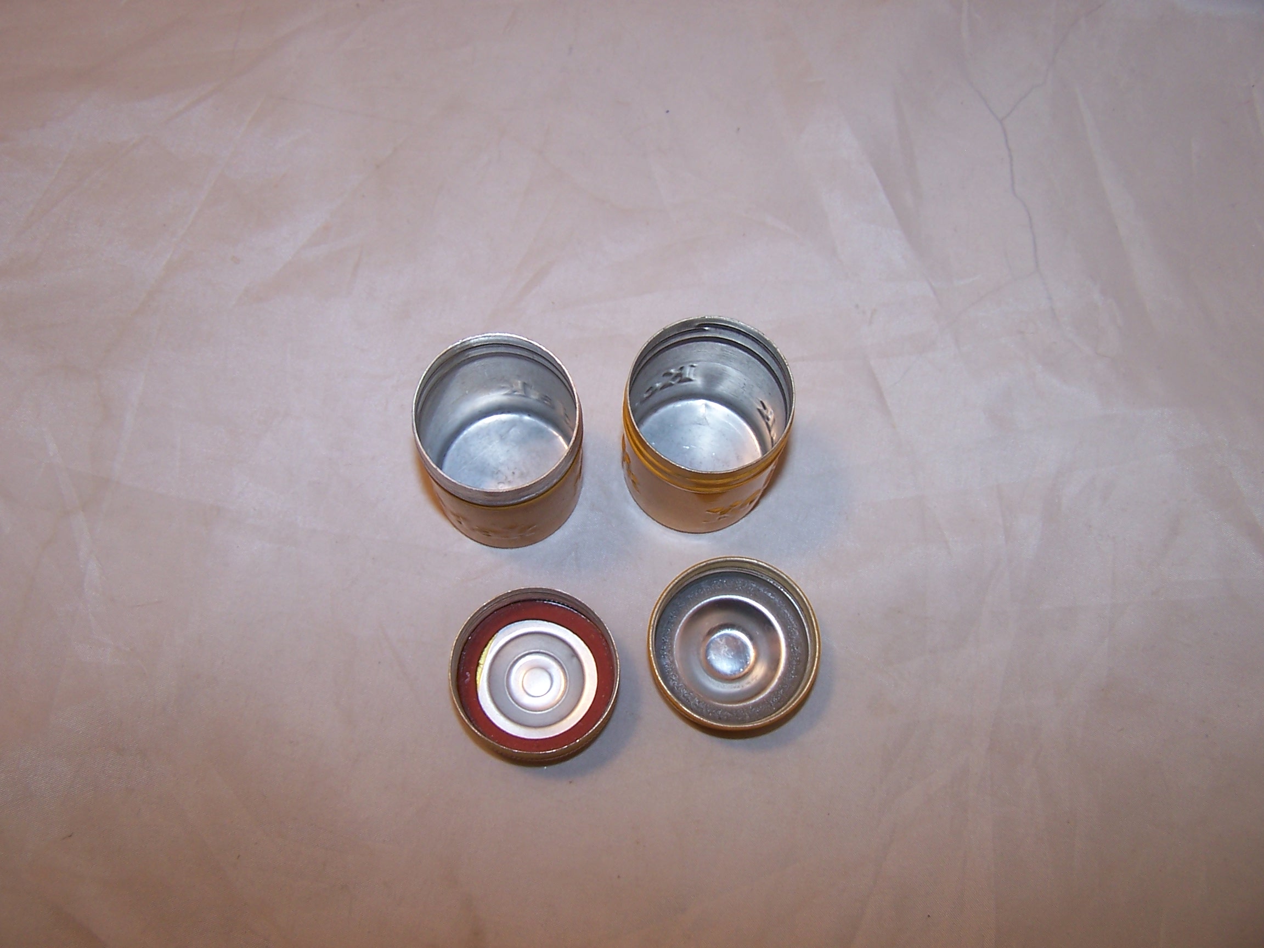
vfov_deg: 37.7
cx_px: 632
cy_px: 474
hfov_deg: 49.0
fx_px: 1388
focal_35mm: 38
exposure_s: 1/60
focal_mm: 6.3
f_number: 2.8
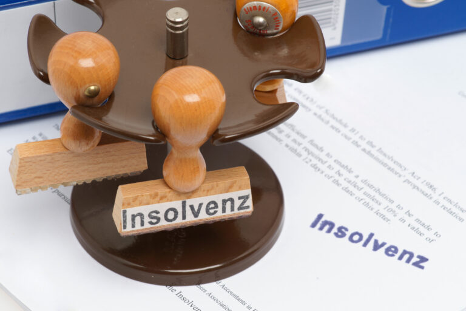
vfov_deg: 13.7
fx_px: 1294
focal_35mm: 100
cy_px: 156
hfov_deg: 20.4
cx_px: 233
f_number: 16
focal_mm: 100
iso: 100
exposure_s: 1/90
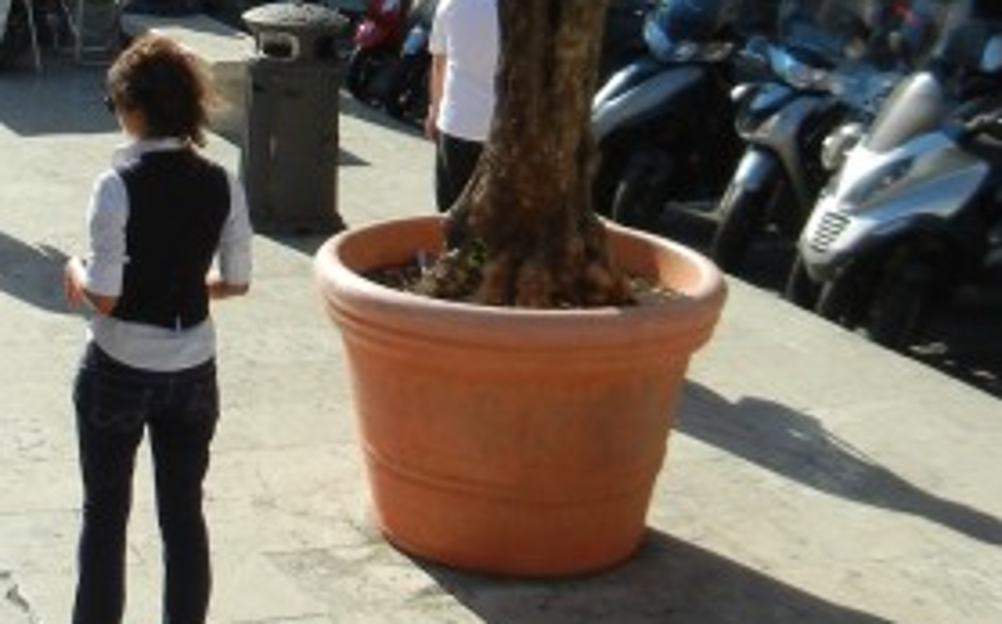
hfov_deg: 23.4
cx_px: 285
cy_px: -137
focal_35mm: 88
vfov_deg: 14.3
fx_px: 2400
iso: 160
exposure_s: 1/925
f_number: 3.5
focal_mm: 5.4
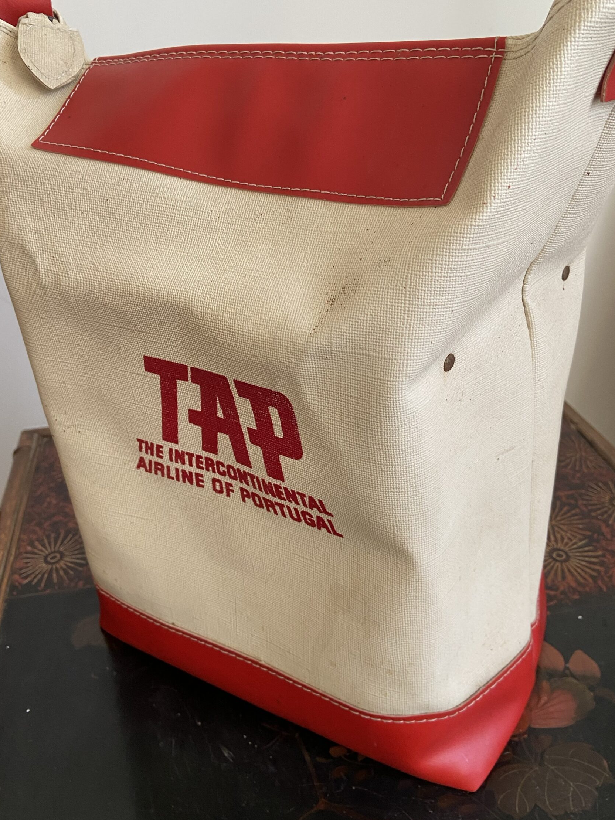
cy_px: 360
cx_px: 301
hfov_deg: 46.8
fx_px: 711
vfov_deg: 59.8
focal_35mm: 30
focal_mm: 4.25
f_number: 1.8
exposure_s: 1/61
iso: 125
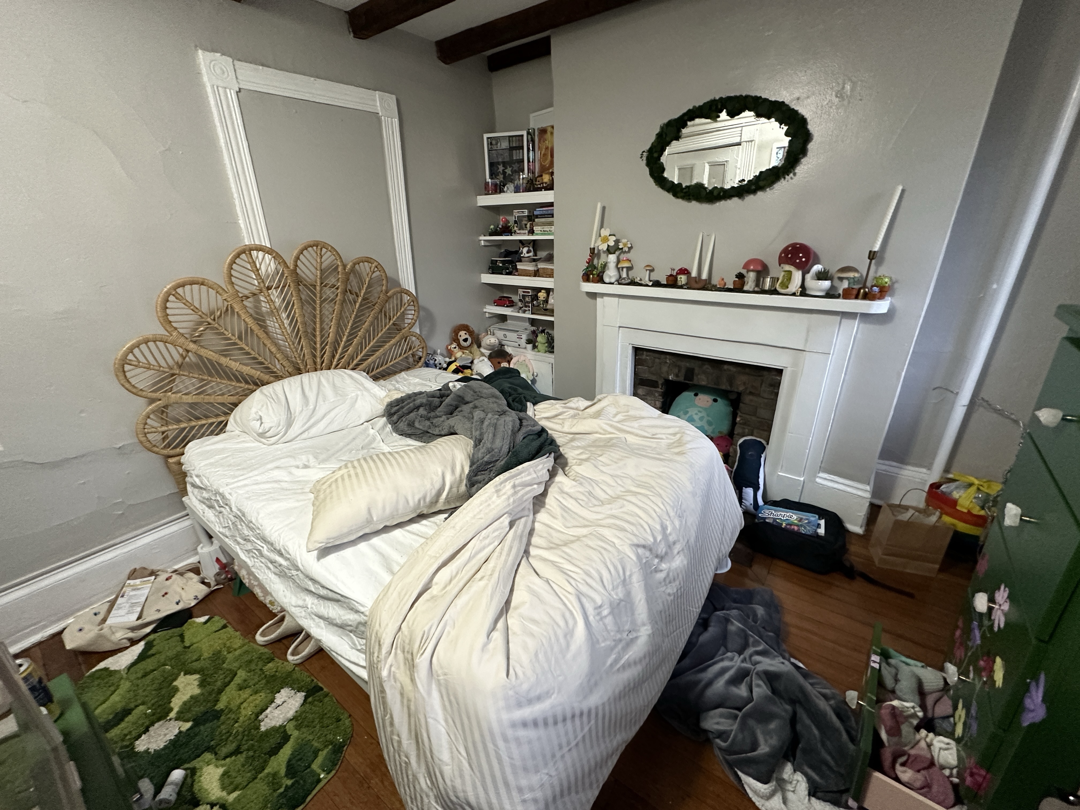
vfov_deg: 85.7
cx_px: 540
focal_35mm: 14
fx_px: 437
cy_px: 405
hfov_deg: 102.1
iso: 320
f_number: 2.2
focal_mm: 2.22
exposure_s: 1/60
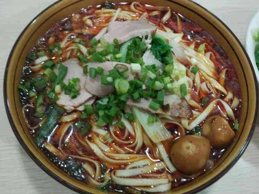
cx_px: 129
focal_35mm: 31
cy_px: 97
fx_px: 232
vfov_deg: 45.5
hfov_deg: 58.3
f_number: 2
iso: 632
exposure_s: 1/17
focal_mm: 4.12
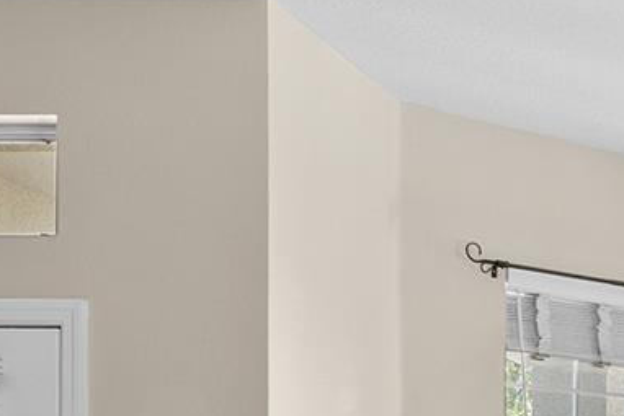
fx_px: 1526
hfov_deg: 18.8
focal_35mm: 88
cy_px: 644
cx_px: 1062
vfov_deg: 14.4
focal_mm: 21
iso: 320
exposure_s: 1/2.5
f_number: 9
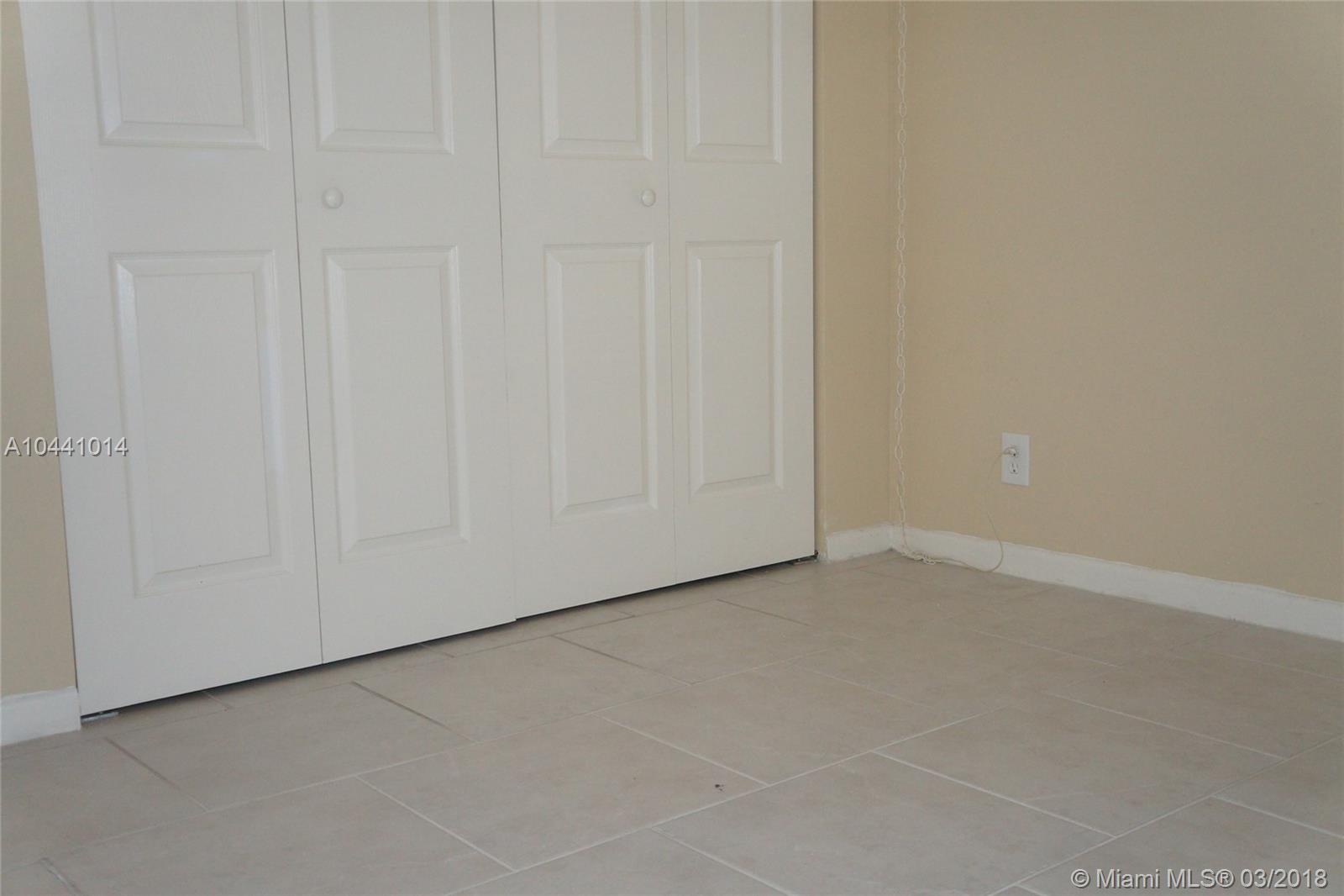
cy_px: 448
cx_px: 672
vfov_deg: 35.5
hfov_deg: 51.3
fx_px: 1400
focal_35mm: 38
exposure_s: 1/125
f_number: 4
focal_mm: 25
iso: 1600
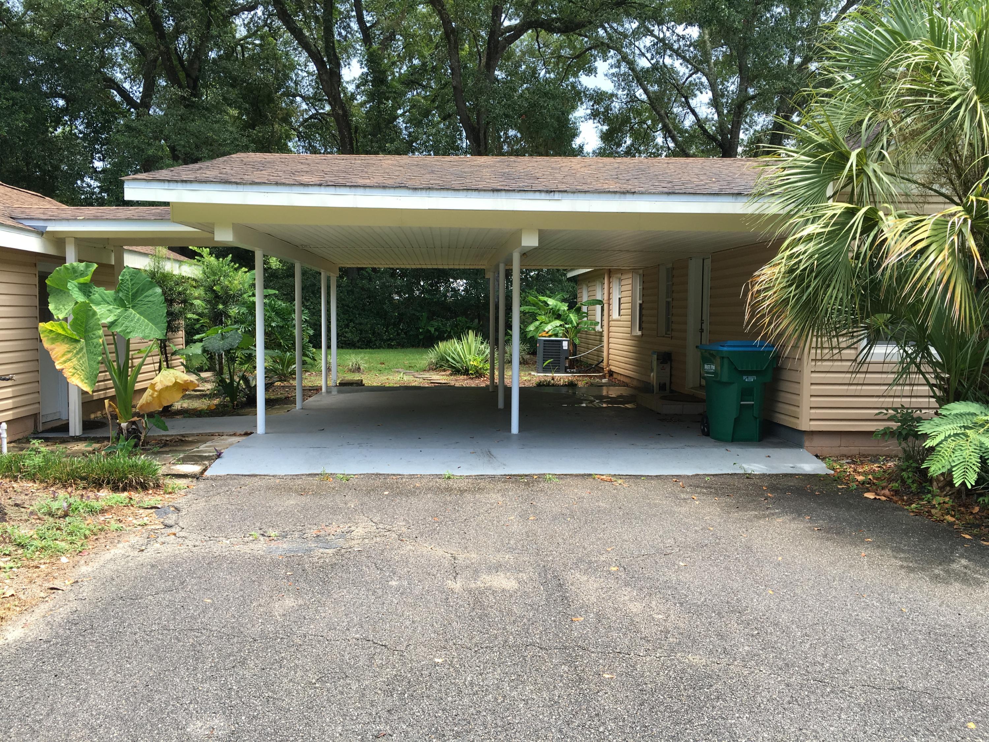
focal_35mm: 29
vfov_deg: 48.2
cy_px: 371
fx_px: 829
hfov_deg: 61.7
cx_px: 494
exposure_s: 1/159
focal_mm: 4.15
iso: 25
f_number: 2.2
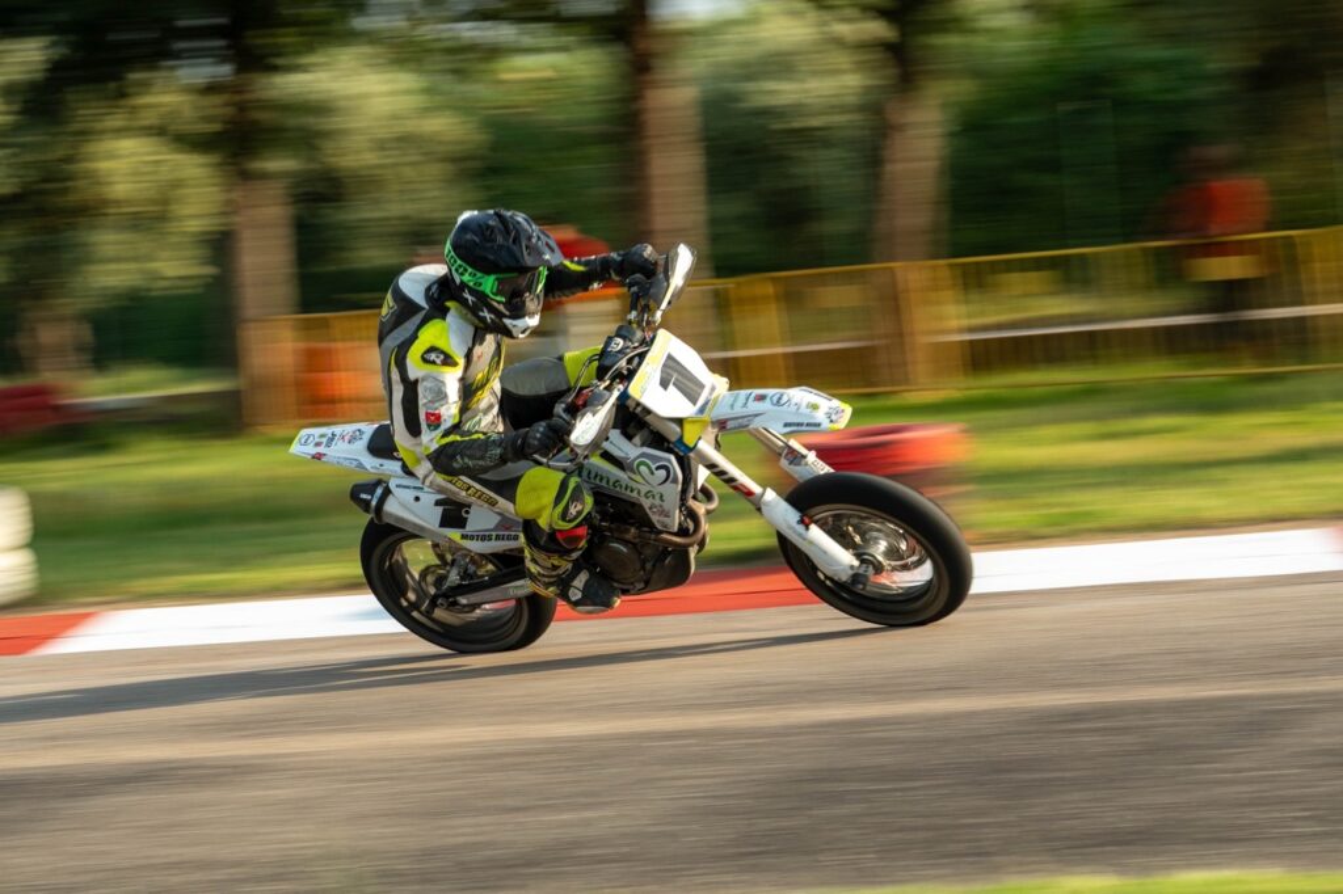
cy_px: 447
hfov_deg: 20.4
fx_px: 3729
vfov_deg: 13.7
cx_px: 672
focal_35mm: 100
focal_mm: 100
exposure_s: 1/80
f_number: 9
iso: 250
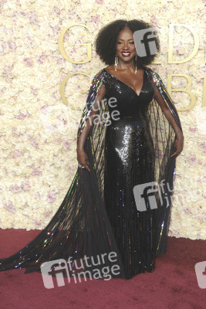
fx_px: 446
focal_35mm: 52
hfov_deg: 26.0
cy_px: 154
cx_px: 103
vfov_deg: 38.2
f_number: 13
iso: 1000
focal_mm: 52
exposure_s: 1/250
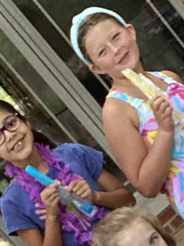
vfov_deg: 12.0
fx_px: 1127
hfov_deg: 9.0
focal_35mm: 159
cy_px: 341
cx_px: 295
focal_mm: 2.71
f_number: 2.2
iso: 64
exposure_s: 1/122
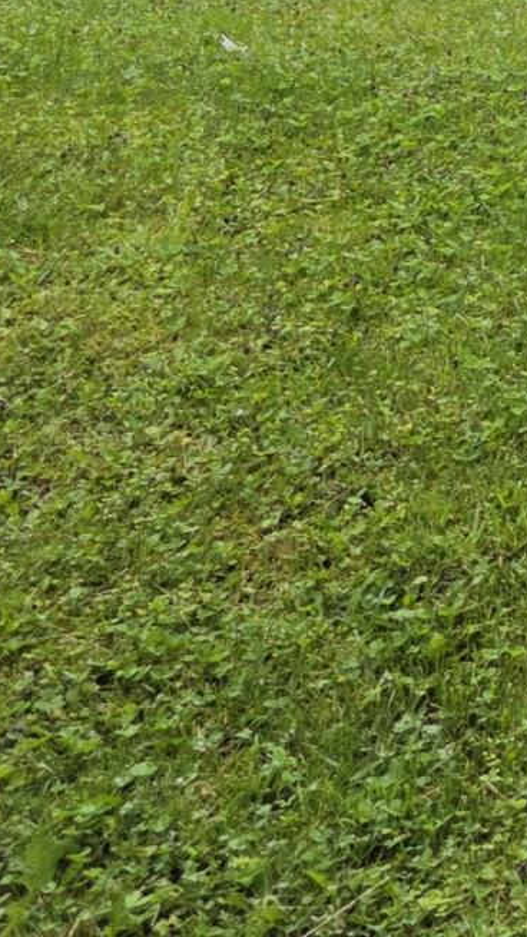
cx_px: 2042
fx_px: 2856
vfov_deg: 16.8
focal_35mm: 115
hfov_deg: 7.6
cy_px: -500
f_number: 1.7
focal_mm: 6.3
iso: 80
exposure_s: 1/2490
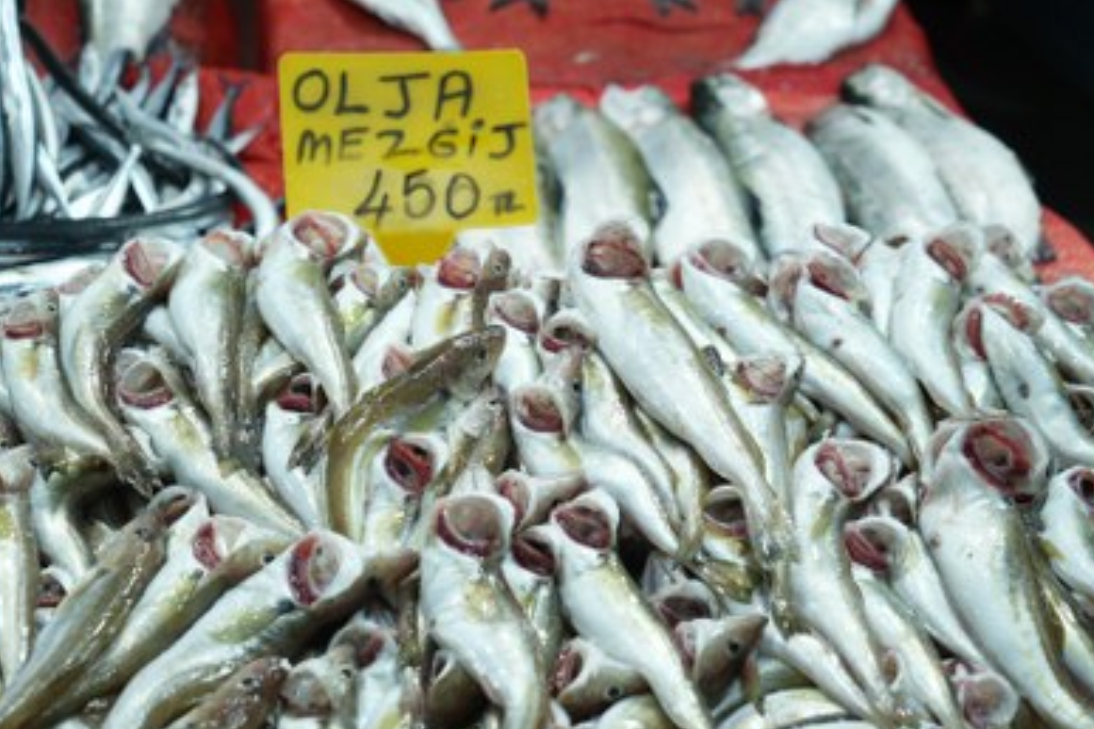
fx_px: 1519
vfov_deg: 27.0
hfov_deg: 39.5
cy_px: 417
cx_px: 478
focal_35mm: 50
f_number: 4
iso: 100
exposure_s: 1/160
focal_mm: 41
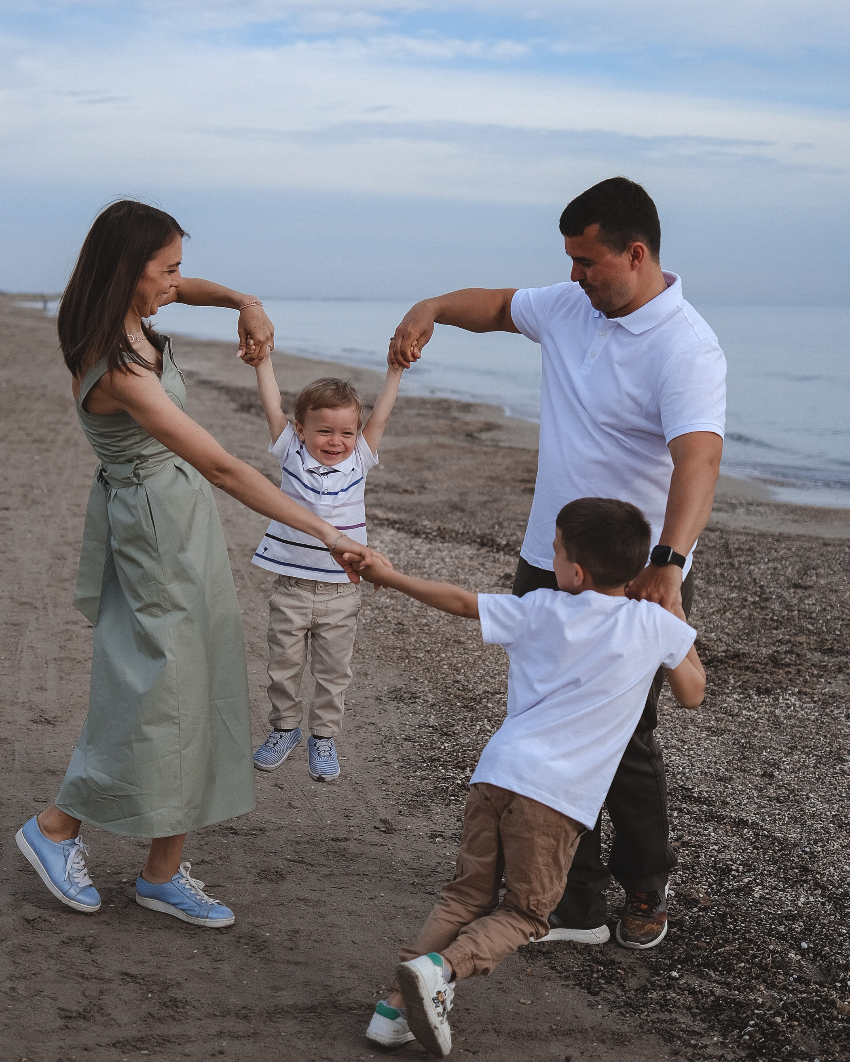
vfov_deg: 38.8
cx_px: 415
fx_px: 1510
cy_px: 559
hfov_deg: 31.4
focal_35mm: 48
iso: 160
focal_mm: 23
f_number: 1.4
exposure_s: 1/5000
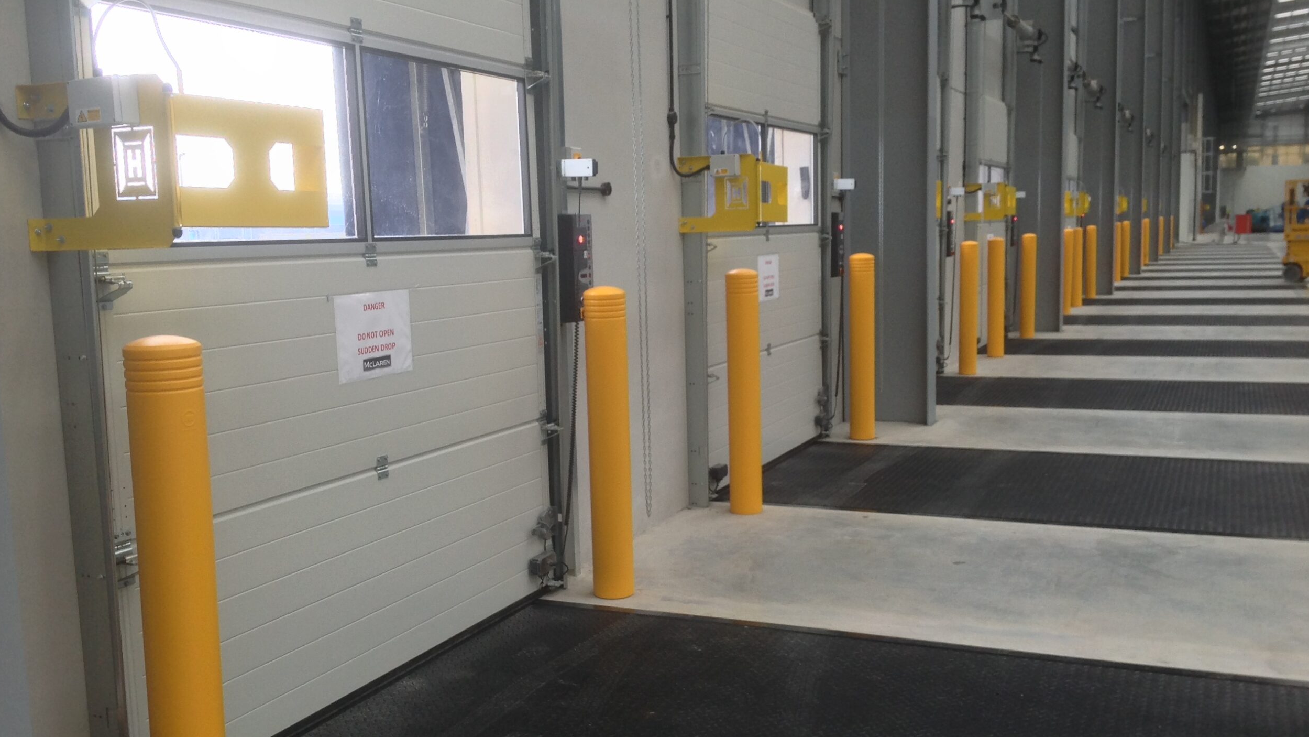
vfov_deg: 30.4
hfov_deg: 51.6
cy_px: 404
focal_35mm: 39
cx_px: 666
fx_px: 1354
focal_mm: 4.28
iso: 64
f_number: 2.4
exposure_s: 1/30
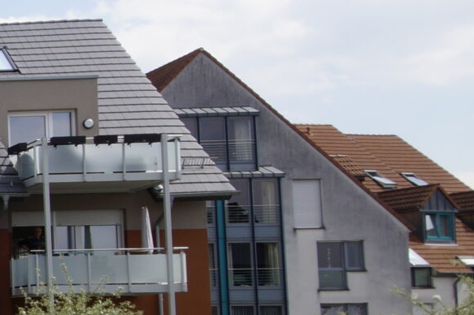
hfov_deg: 17.2
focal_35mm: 79
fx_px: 1040
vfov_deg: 17.0
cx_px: -519
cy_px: 296
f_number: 10
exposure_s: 1/125
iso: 100
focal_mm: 12
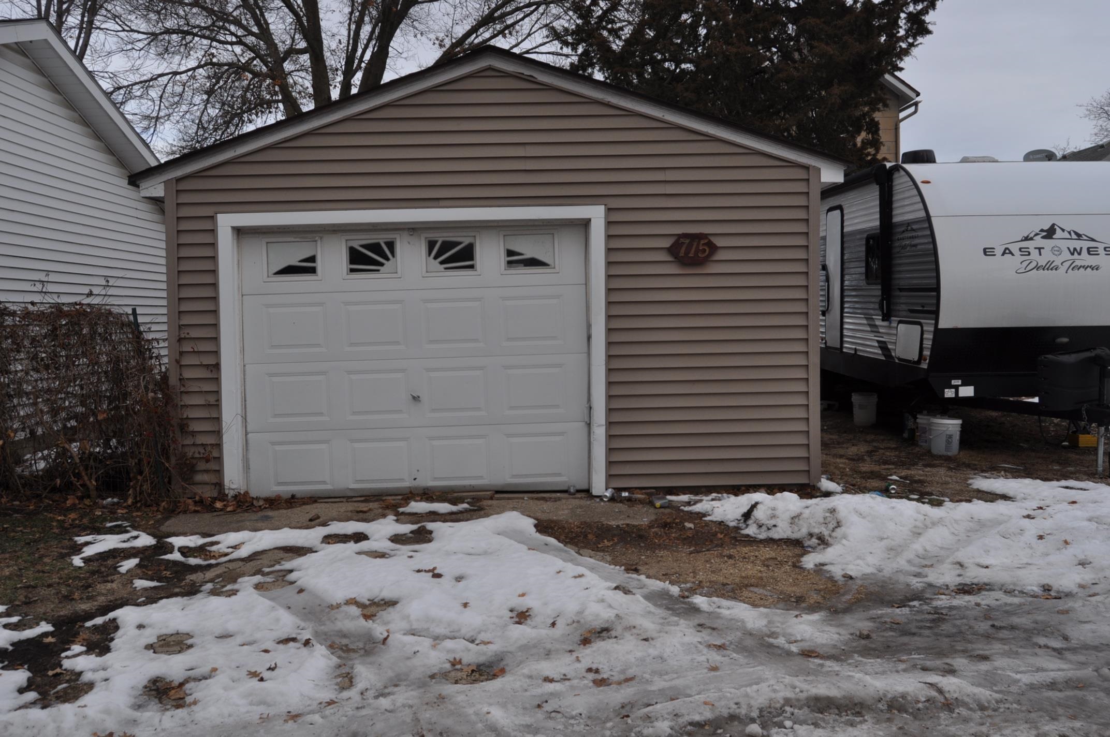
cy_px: 368
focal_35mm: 33
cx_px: 555
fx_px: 1016
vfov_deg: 39.9
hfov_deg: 57.3
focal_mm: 22
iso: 200
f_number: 10
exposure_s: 1/400
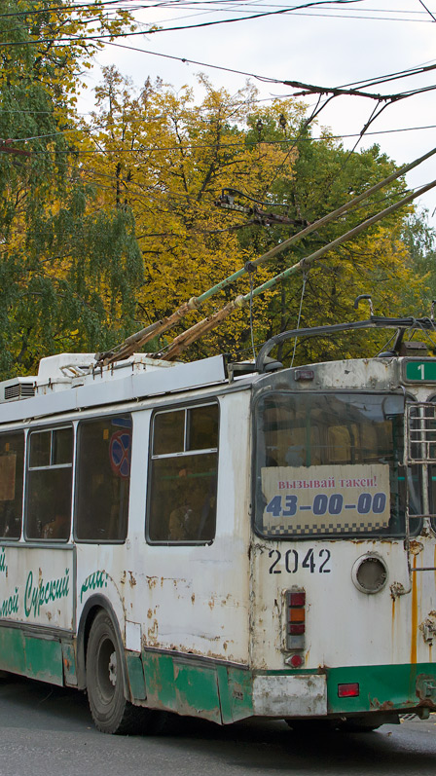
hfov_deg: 14.6
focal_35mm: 83
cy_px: 388
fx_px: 1702
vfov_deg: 25.7
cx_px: 226
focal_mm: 35
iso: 800
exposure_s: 1/640
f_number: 6.3
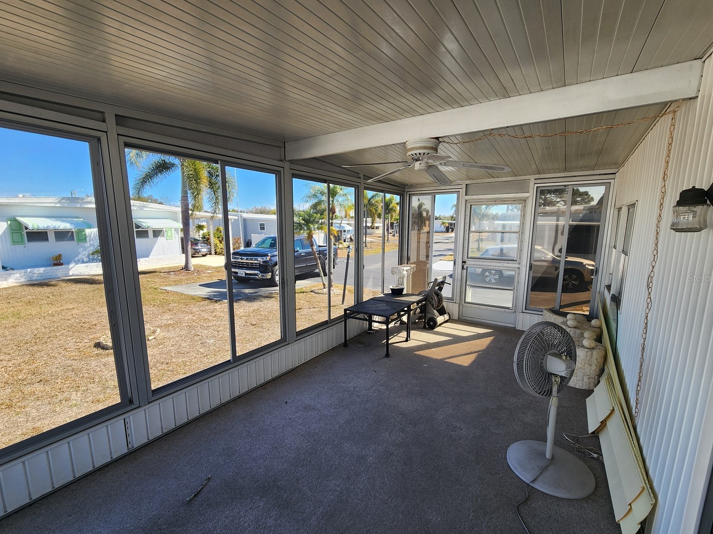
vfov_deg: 85.6
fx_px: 288
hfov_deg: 102.1
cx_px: 349
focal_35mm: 14
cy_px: 278
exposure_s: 1/410
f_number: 2.2
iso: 50
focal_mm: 2.2
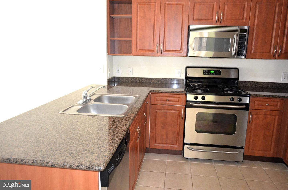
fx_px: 215
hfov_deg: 67.5
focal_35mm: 27
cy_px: 95
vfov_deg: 47.7
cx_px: 144
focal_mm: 18
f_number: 3.5
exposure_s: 1/60
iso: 2200
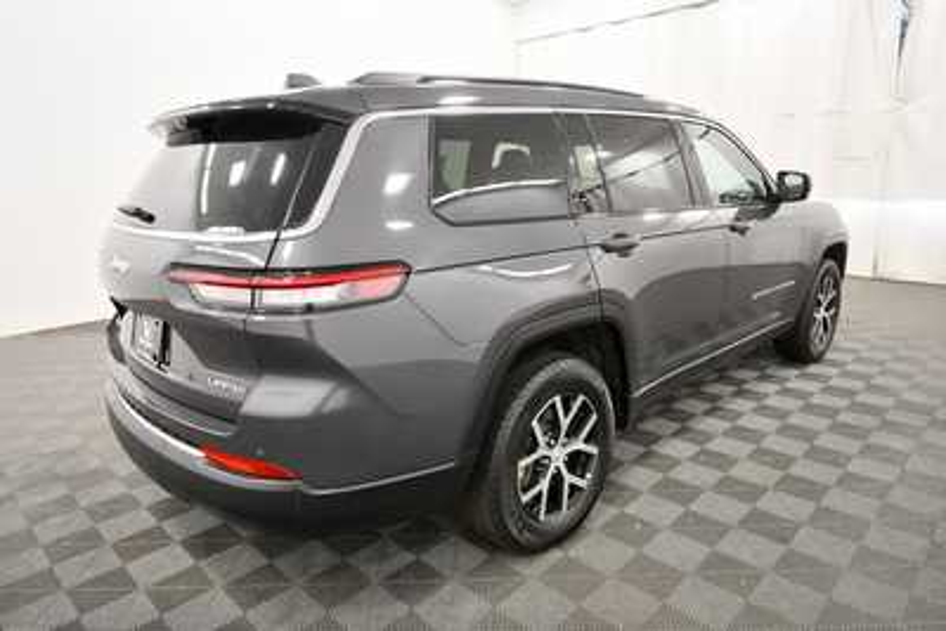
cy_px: 316
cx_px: 473
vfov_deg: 57.3
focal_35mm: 22
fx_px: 578
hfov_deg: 78.6
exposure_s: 1/125
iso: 1600
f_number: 5
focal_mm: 15
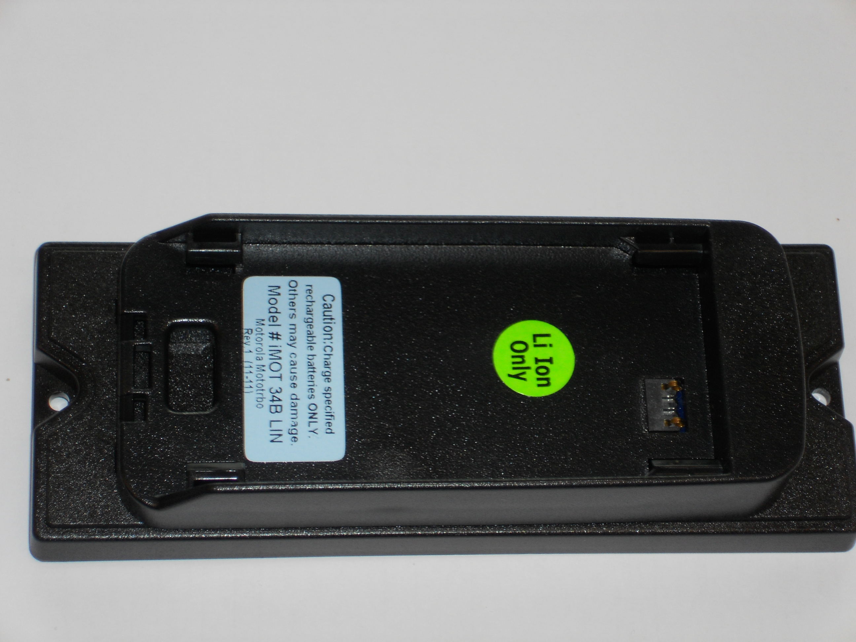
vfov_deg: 13.7
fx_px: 2671
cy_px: 321
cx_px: 428
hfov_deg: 18.2
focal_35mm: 108
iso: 80
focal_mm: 19.6
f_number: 5.9
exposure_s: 1/60
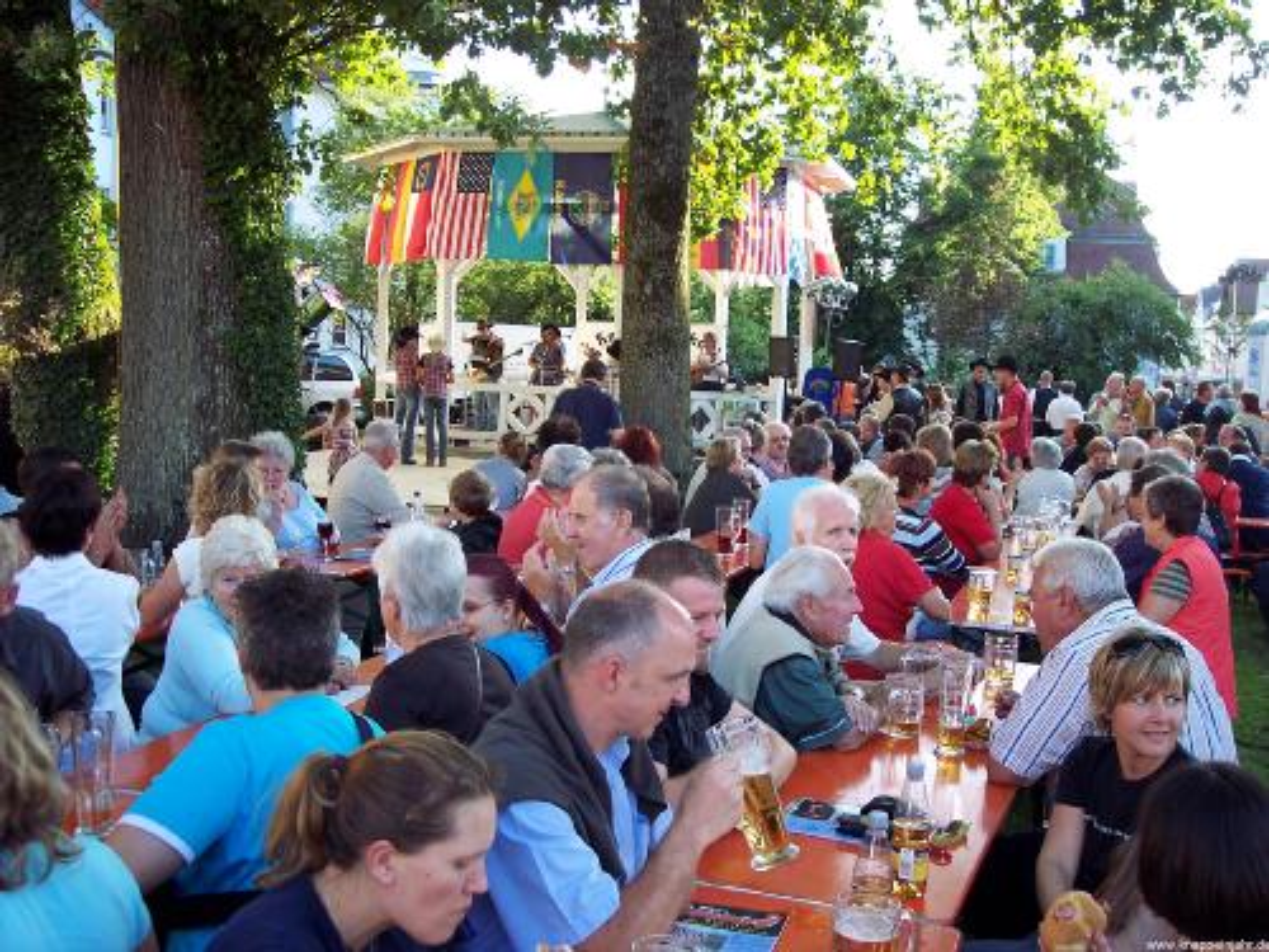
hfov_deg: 47.9
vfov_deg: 36.8
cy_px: 476
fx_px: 1430
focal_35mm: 39
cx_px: 634
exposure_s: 1/60
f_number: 3.4
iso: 100
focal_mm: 8
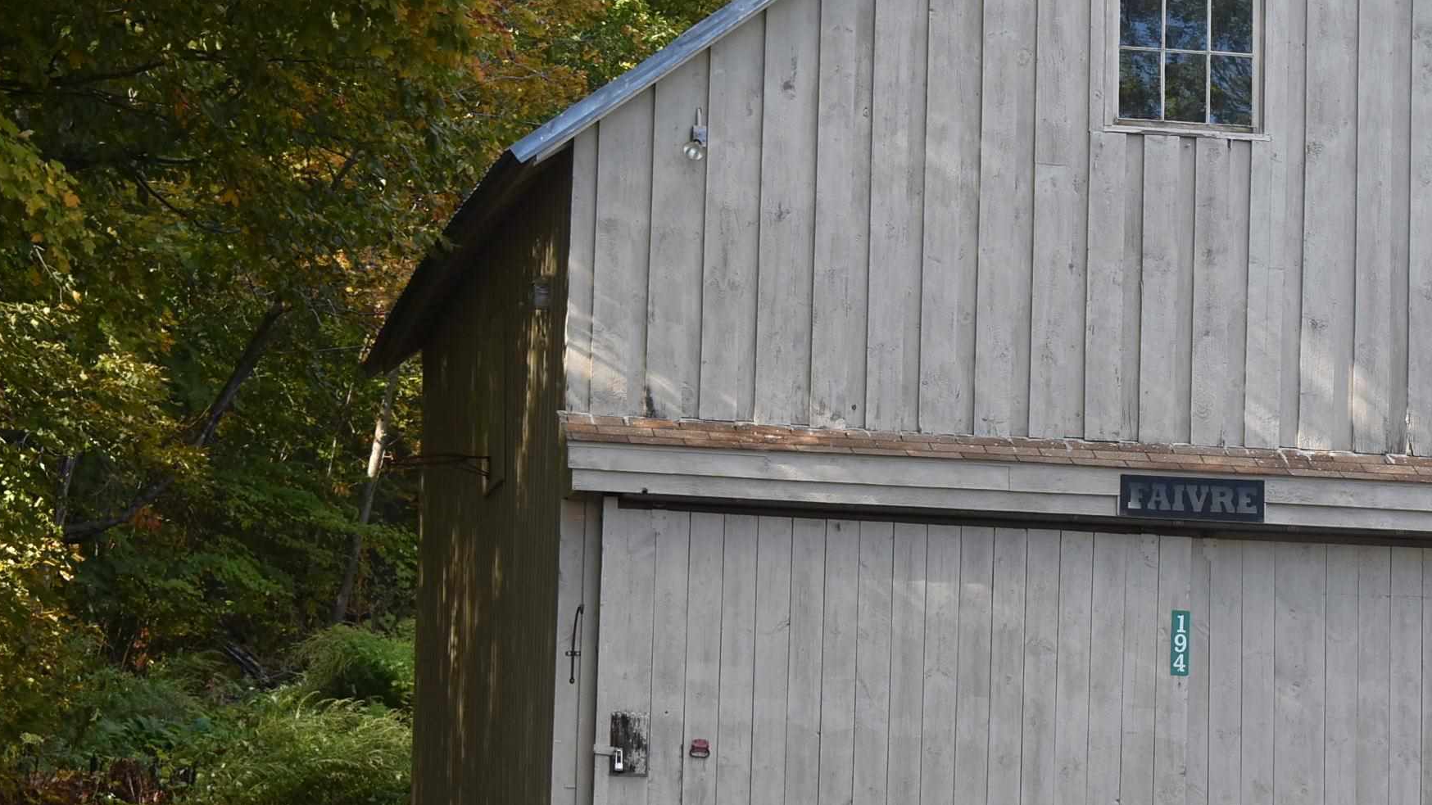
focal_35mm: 140
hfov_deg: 15.3
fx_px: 5316
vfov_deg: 8.7
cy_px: 463
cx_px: 1007
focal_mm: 52
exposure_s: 1/250
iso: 320
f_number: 5.6
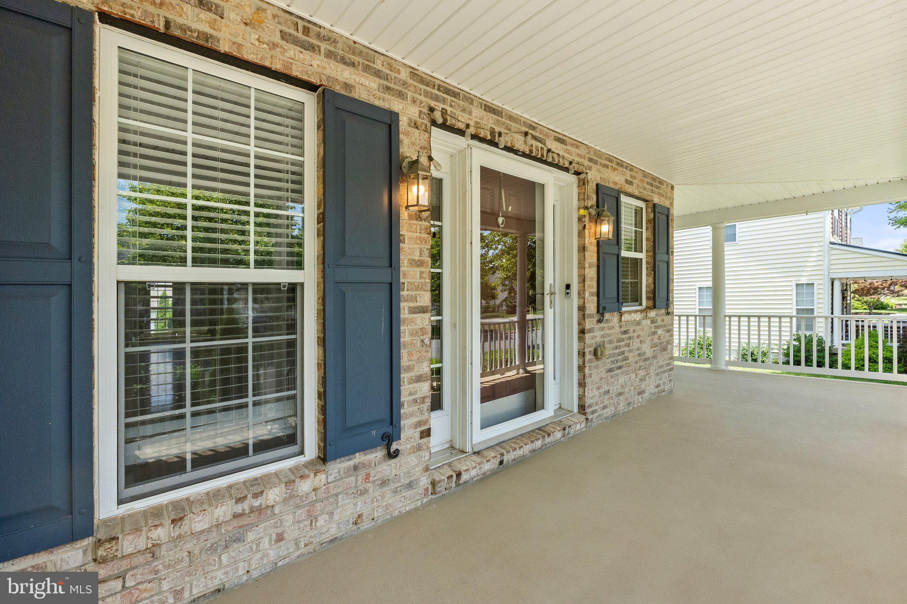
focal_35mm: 15
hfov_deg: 100.4
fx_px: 378
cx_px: 454
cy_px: 302
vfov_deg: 77.3
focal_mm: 10
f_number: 8
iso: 640
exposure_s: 1/320
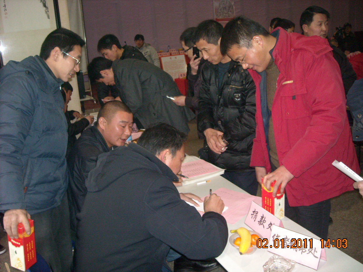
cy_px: 136
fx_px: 367
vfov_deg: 40.7
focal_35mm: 35
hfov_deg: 52.6
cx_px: 182
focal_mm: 5.7
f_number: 2.8
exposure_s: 1/60
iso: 400
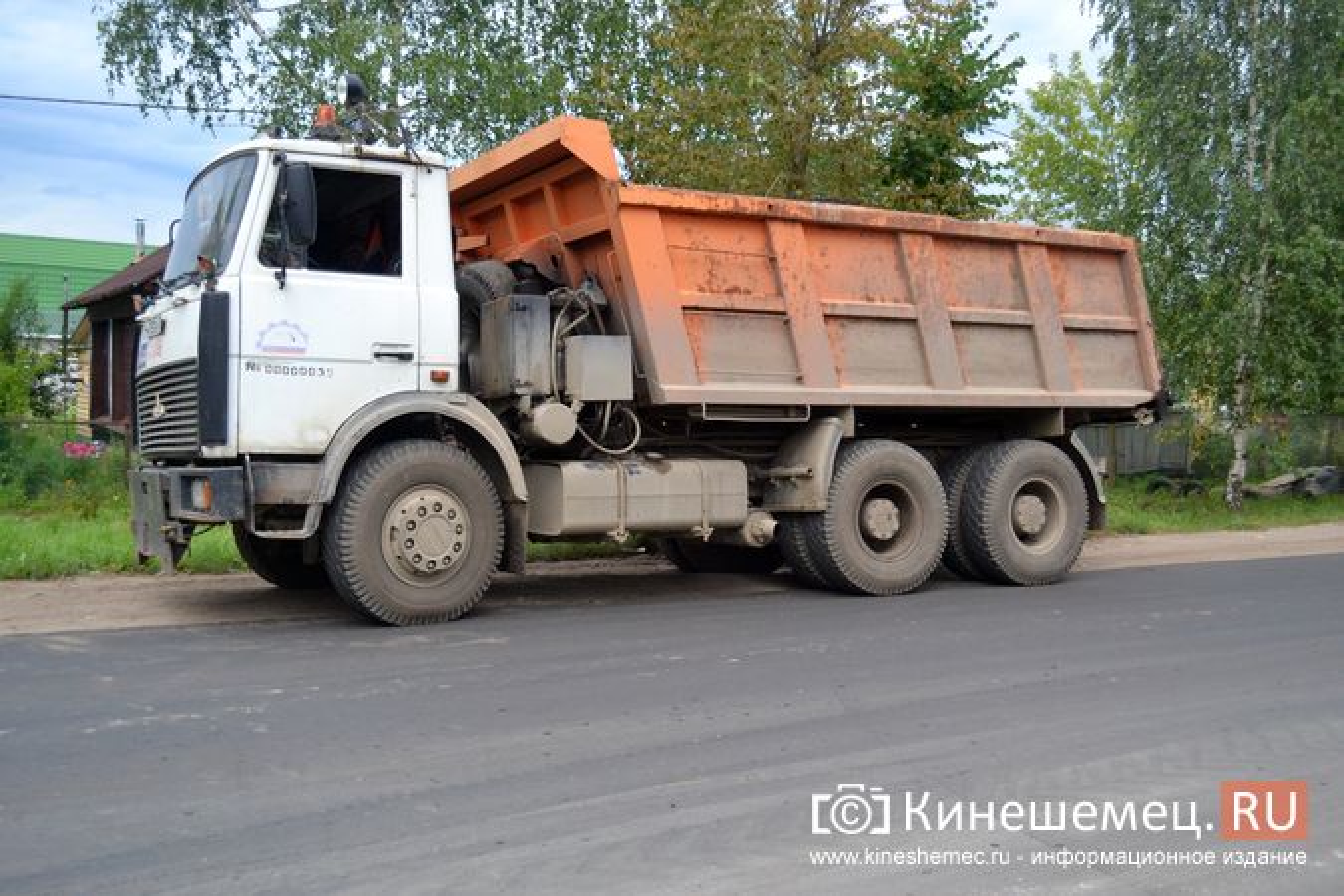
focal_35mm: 39
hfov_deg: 49.6
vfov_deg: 34.2
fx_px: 1456
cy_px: 448
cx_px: 672
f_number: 4.2
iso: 1100
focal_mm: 26
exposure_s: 1/2000
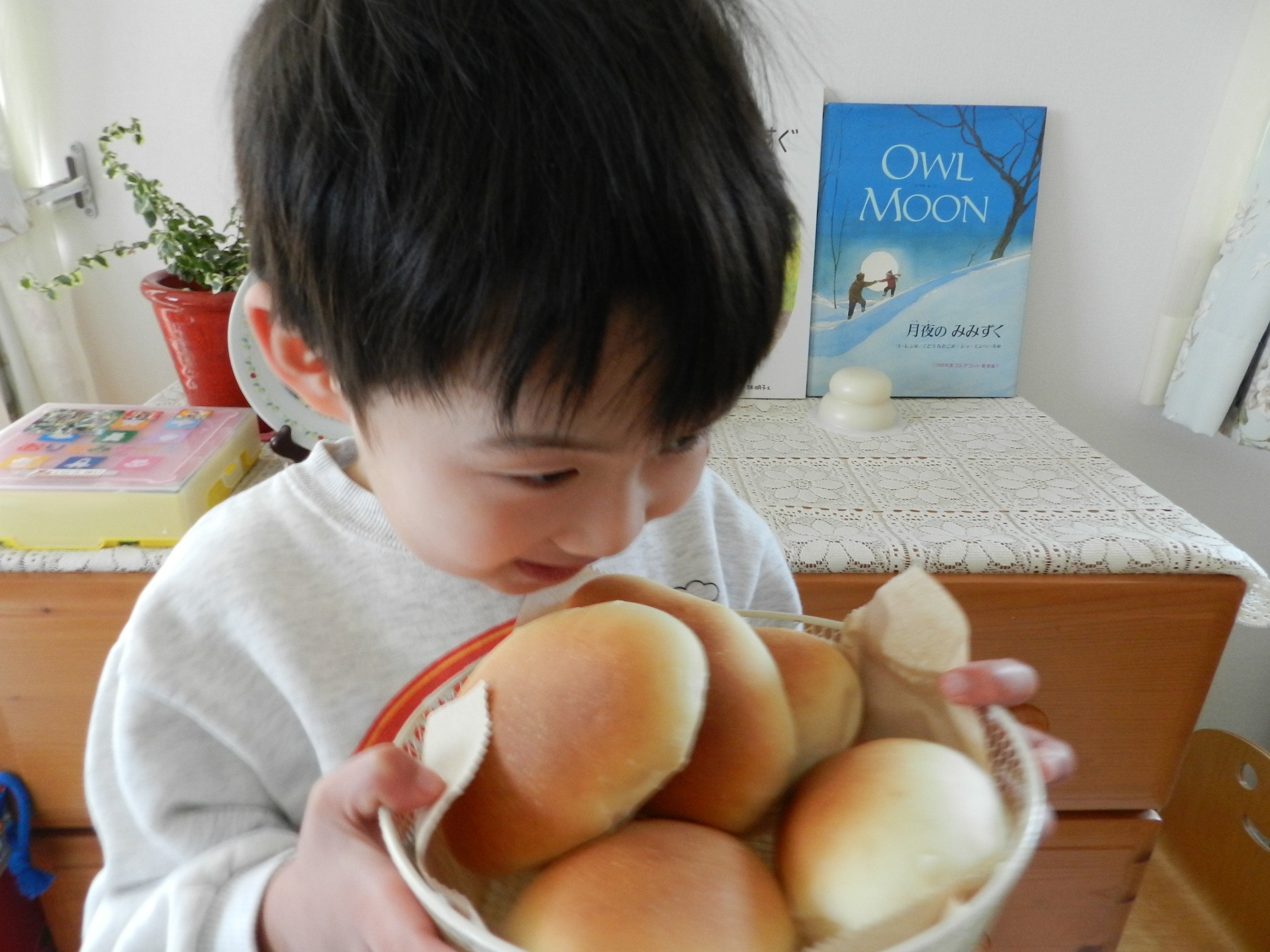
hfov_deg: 73.9
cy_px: 476
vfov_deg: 58.9
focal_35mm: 23
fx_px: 844
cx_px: 635
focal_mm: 4
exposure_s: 1/10
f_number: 3.4
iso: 400
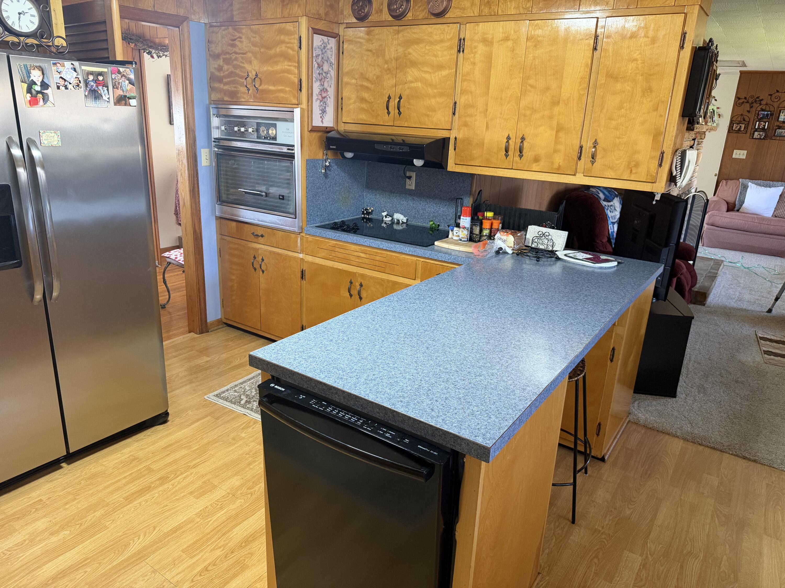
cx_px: 392
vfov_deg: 56.8
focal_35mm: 24
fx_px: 544
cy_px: 294
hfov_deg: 71.6
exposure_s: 1/60
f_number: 1.78
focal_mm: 6.76
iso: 250
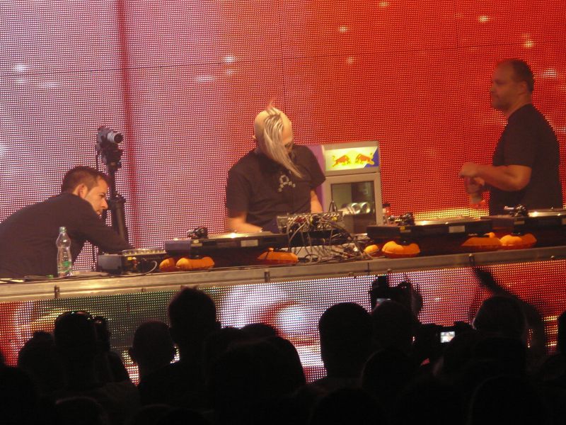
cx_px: 283
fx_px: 4006
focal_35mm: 245
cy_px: 212
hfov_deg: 8.1
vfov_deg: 6.1
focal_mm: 51.8
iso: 200
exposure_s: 1/8
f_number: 3.6
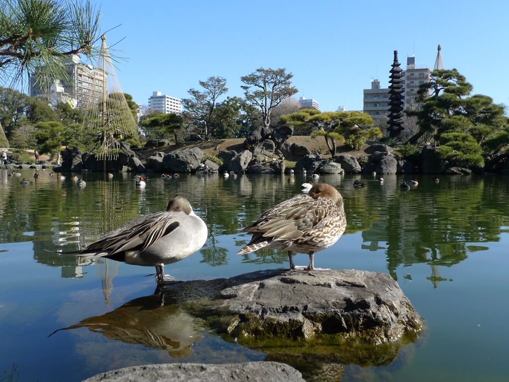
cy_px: 191
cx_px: 254
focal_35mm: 32
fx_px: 471
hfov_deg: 56.8
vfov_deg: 44.2
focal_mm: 6.8
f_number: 4
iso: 80
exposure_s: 1/400
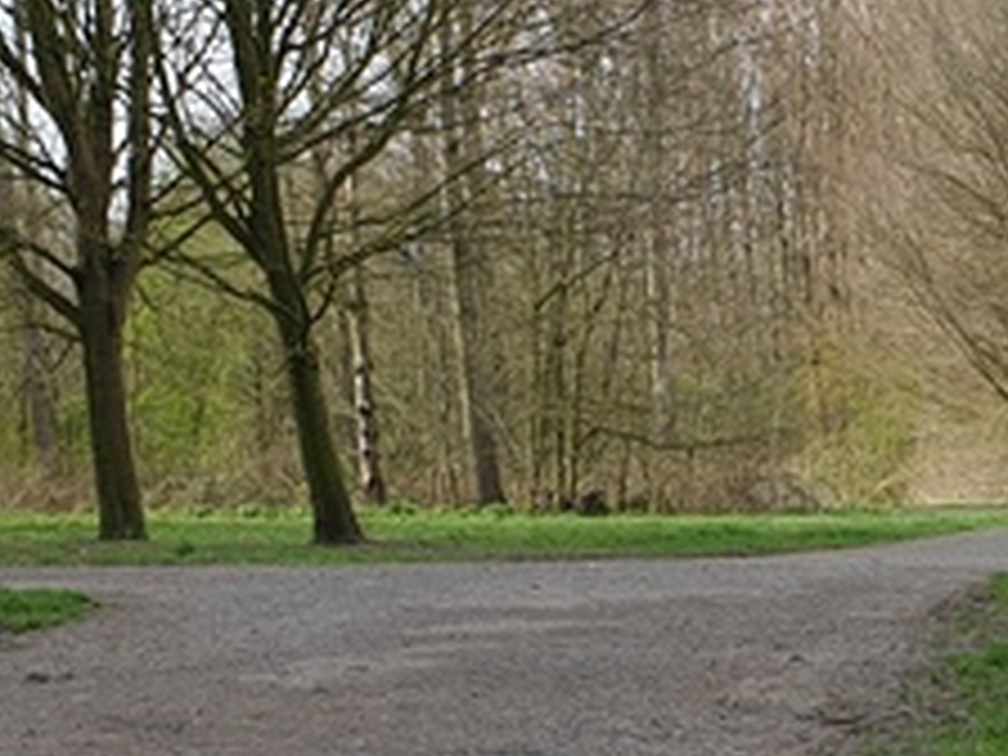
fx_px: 3407
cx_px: 1269
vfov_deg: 12.3
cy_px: 986
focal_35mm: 117
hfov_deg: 16.0
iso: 50
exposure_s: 1/675
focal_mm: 4.3
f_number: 2.4
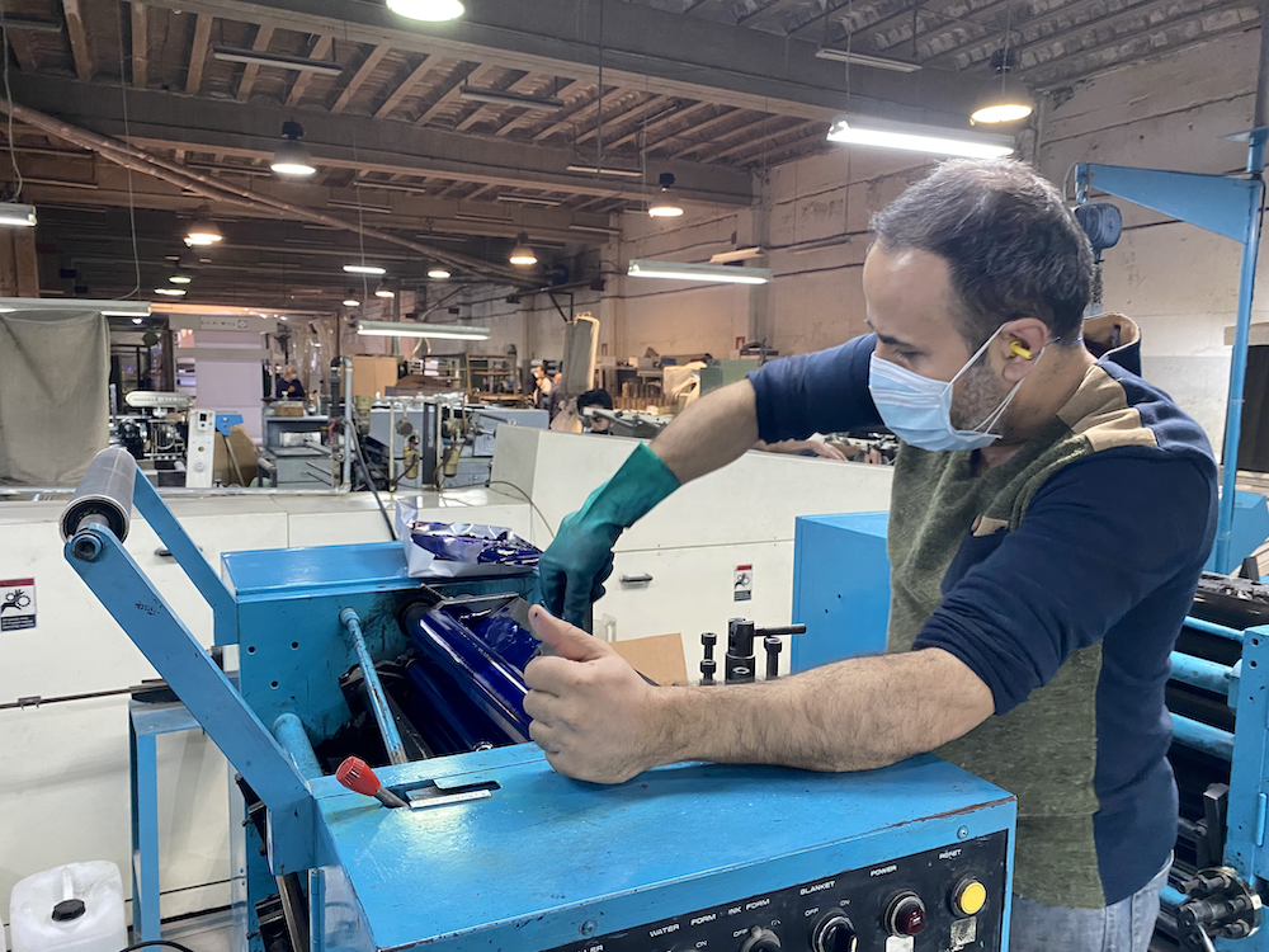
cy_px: 476
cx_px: 634
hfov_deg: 67.3
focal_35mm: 26
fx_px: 953
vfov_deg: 53.1
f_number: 1.8
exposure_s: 1/50
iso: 250
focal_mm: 4.25
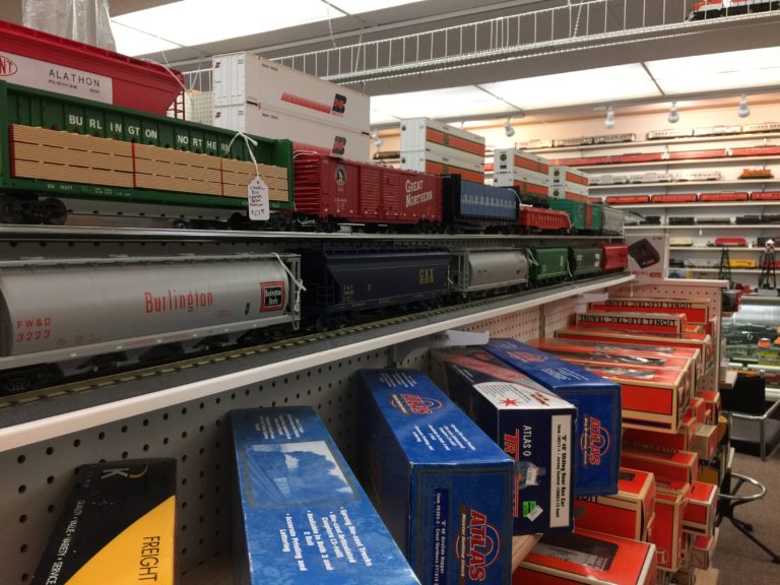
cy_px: 292
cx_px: 390
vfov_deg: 48.2
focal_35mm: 29
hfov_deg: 61.7
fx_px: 653
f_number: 2.2
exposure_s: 1/30
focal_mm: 4.15
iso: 50
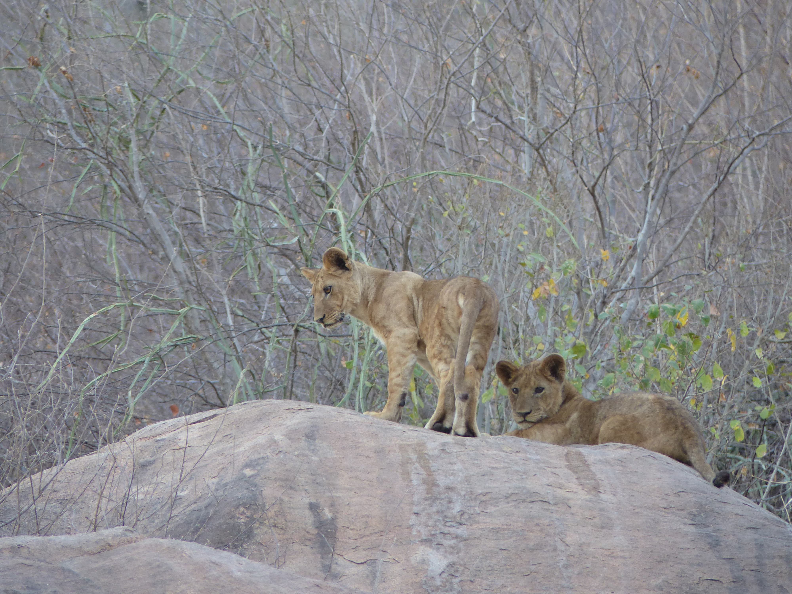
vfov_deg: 2.5
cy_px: 297
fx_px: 13728
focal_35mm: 600
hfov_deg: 3.3
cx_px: 396
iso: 160
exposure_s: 1/125
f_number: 2.8
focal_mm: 108
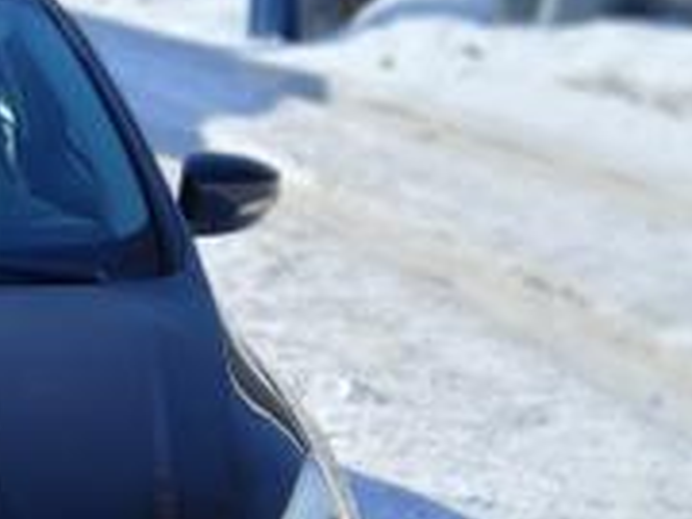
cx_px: -169
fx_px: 1459
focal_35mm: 73
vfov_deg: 19.6
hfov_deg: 23.9
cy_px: 511
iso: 20
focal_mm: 3.98
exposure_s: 1/335
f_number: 1.8
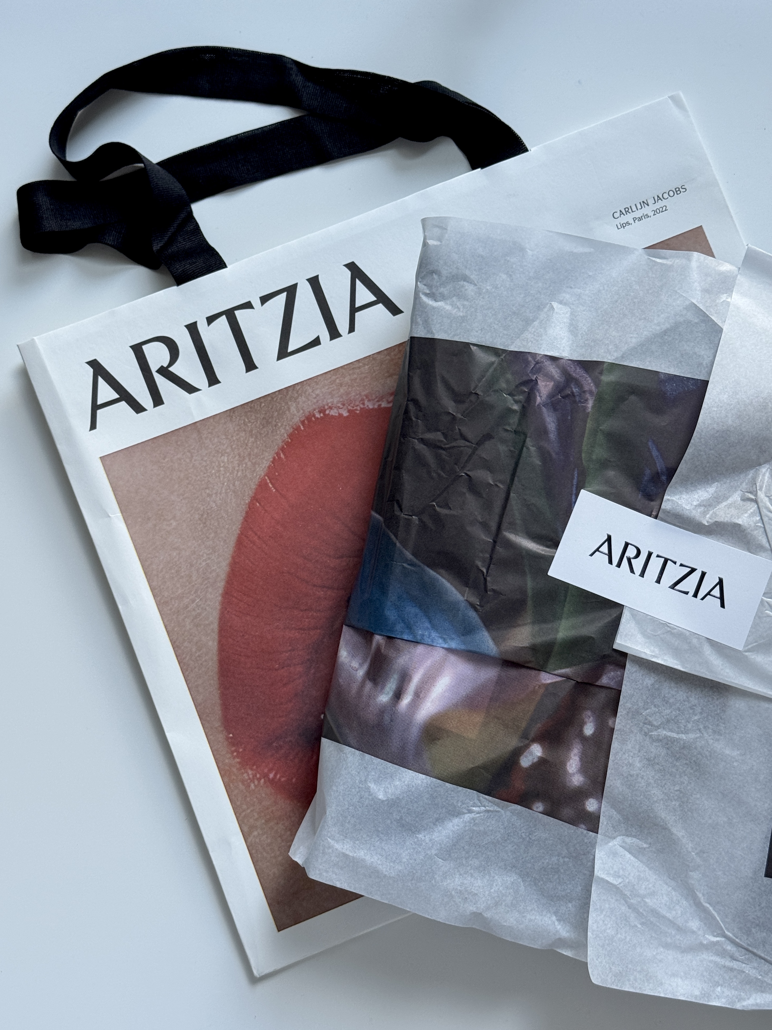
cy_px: 515
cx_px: 386
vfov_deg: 39.7
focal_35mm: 48
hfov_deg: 30.3
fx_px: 1427
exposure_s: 1/60
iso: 160
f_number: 1.78
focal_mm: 6.76
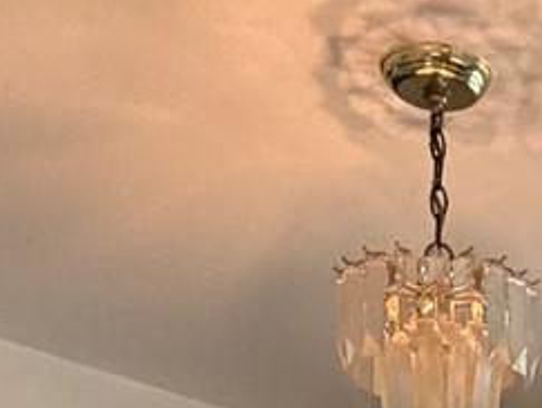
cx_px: 741
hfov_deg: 19.3
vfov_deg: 12.7
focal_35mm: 92
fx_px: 1443
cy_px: 963
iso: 500
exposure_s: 1/60
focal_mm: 2.22
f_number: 2.2
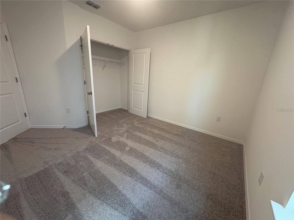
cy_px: 110
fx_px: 119
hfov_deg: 102.1
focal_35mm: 14
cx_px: 147
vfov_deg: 85.7
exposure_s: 1/60
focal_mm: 2.22
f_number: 2.2
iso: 160
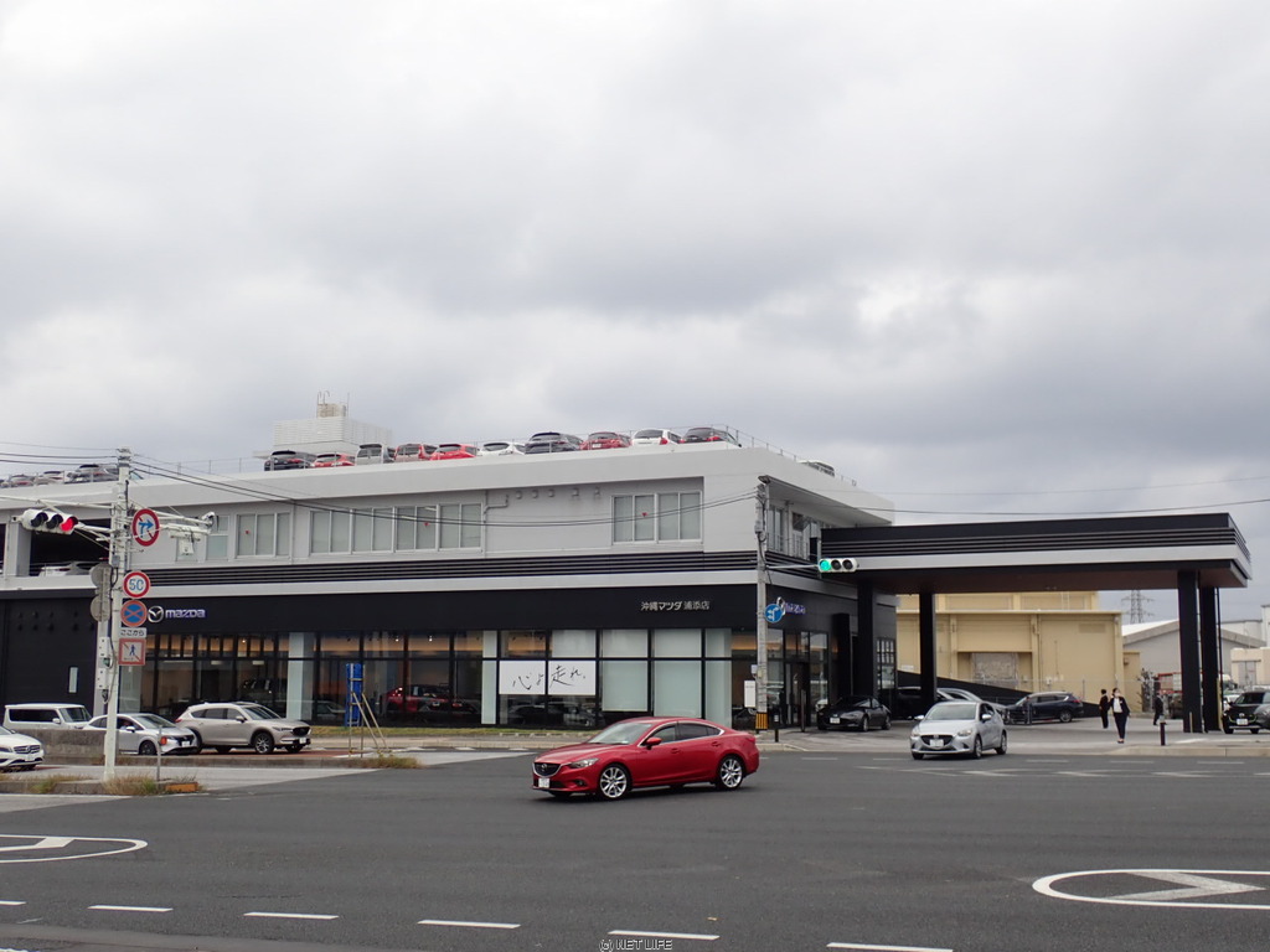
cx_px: 635
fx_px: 1468
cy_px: 476
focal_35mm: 40
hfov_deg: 46.8
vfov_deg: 36.0
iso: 100
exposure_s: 1/400
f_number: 4
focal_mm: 7.34
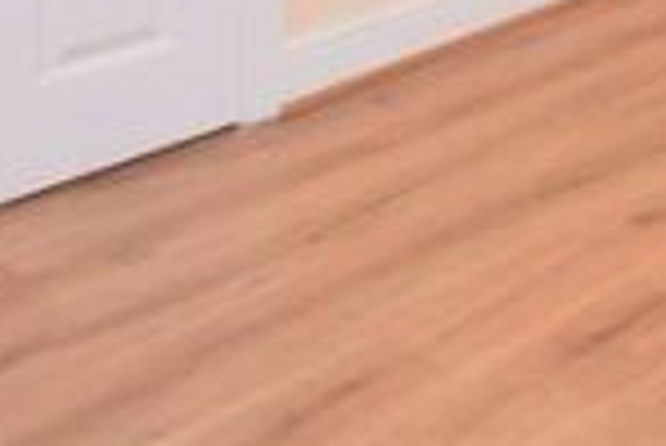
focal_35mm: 71
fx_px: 1315
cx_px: 968
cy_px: -484
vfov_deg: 15.1
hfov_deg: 23.4
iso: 100
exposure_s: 1/60
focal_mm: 10
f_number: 4
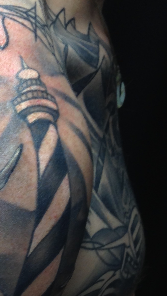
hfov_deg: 12.0
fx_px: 771
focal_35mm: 98
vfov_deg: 21.7
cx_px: -57
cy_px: 181
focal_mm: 4.12
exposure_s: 1/30
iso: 50
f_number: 2.4
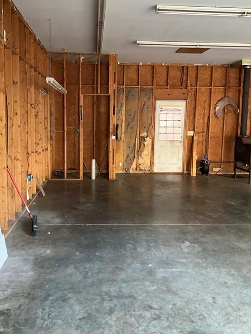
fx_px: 329
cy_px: 160
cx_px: 113
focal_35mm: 34
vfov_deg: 53.9
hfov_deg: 41.7
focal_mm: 3
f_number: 1.8
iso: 250
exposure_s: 1/60
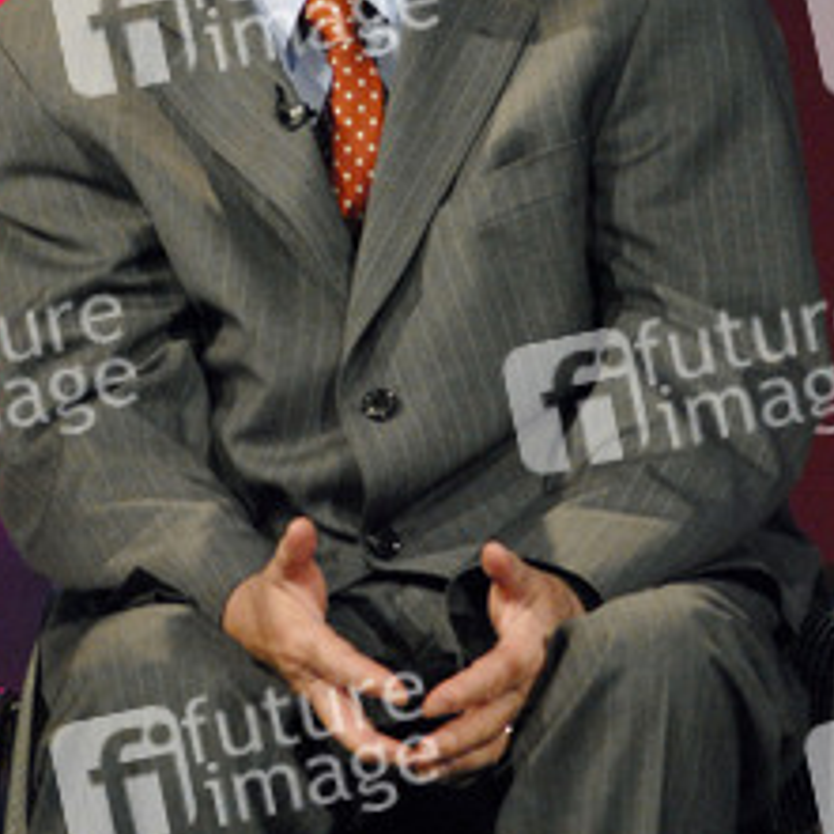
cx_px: 359
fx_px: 18917
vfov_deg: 2.5
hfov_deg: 2.5
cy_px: 196
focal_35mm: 694
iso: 1250
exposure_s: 1/100
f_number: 5.6
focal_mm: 300
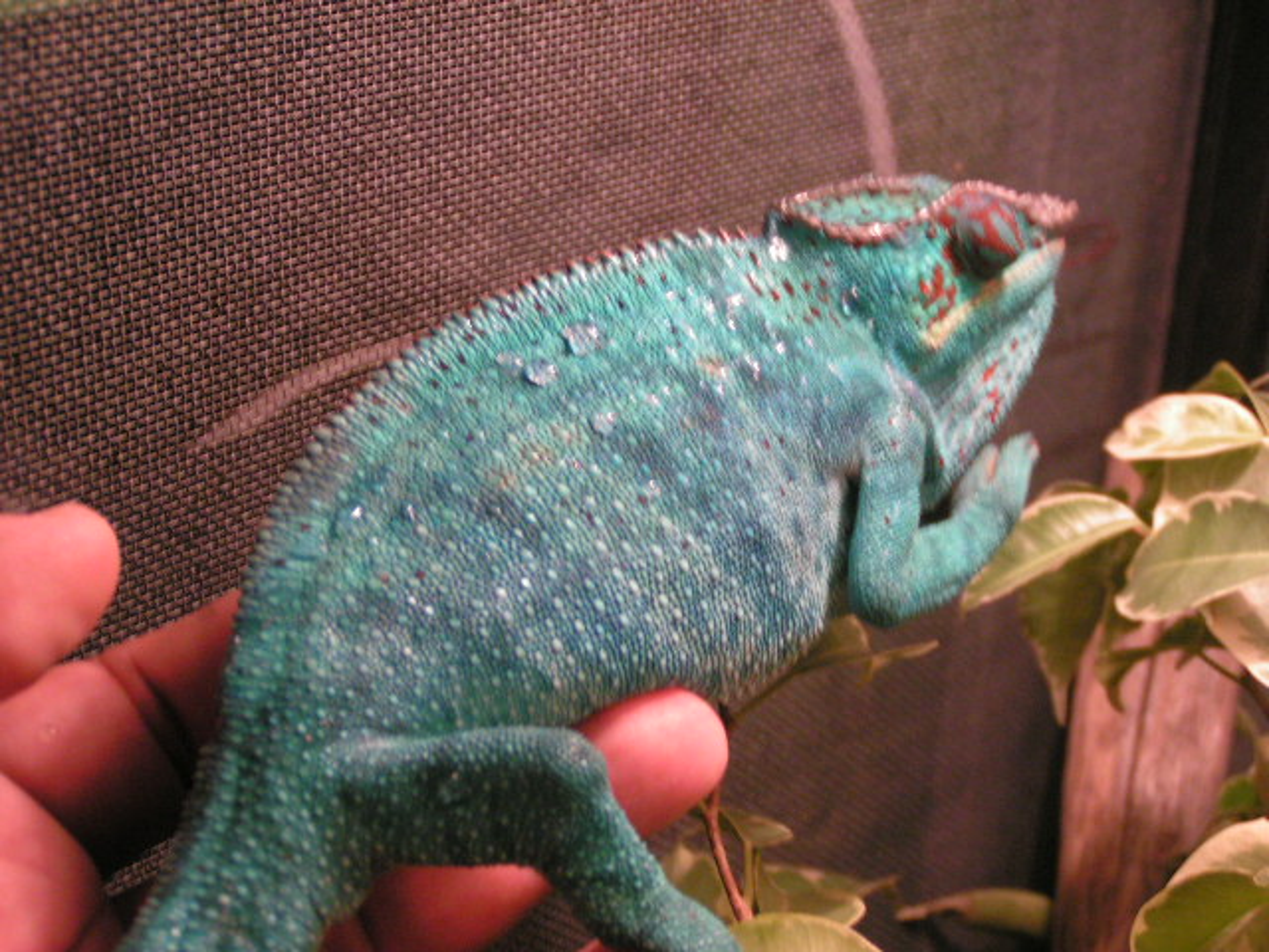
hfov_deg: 30.7
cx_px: 634
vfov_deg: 23.3
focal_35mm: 63
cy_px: 476
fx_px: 2310
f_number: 3.2
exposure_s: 1/25
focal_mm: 9.7
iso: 200
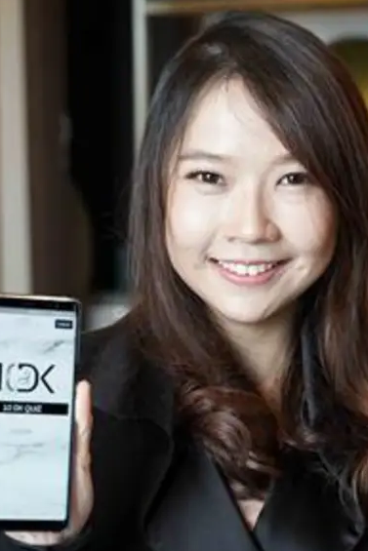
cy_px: 359
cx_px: 188
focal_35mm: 89
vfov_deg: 22.8
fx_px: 1364
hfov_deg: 15.4
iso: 400
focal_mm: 43
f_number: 3.2
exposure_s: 1/50
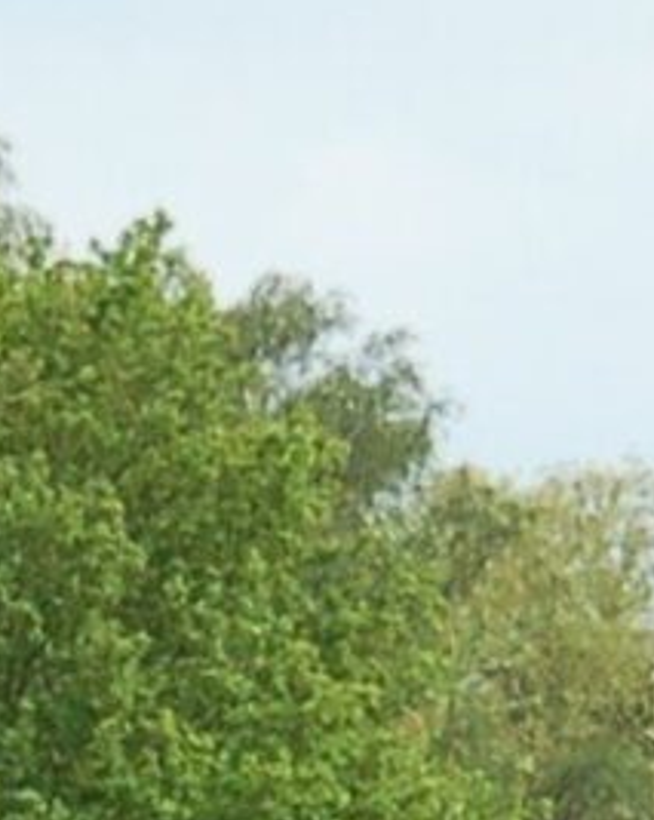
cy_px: 1394
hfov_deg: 1.9
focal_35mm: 811
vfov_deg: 2.4
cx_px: 114
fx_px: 19656
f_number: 4
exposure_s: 1/1000
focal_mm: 70
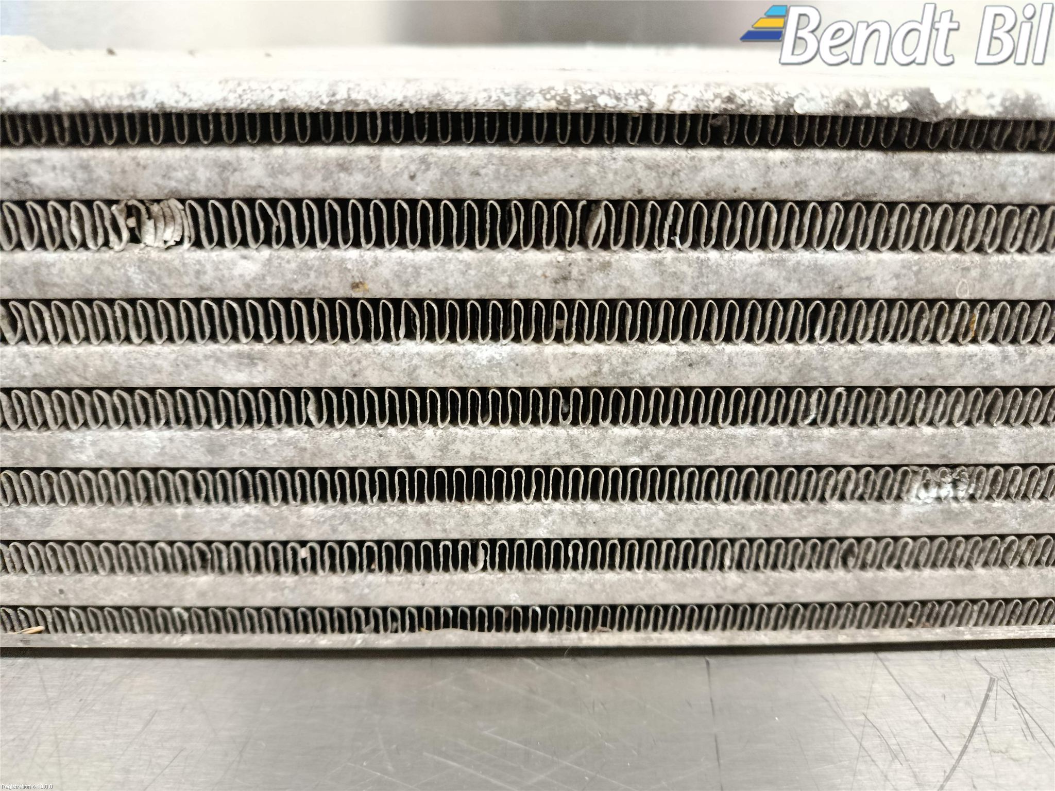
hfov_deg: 71.6
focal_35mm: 24
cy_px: 396
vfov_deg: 56.8
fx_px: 731
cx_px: 528
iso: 2806
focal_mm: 5.24
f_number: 1.7
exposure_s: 1/25
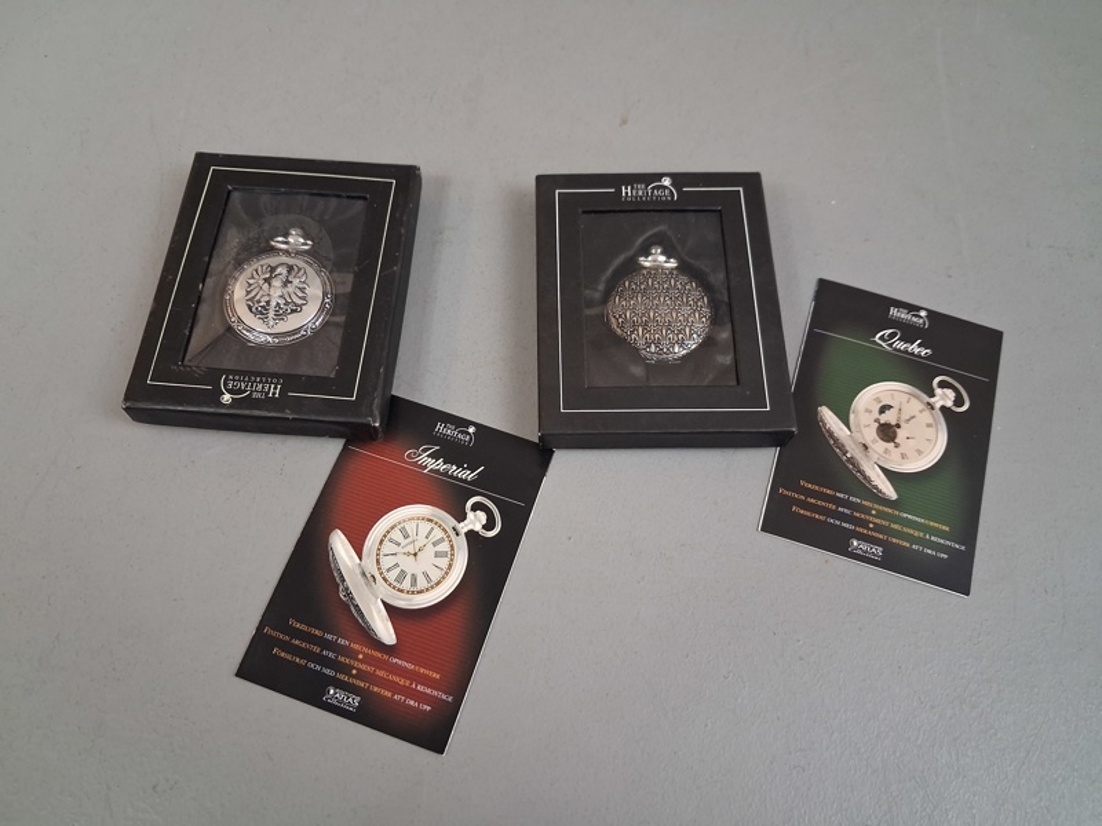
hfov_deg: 65.3
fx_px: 860
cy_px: 413
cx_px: 551
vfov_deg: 51.4
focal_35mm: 27
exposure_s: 1/50
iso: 320
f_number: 1.8
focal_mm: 4
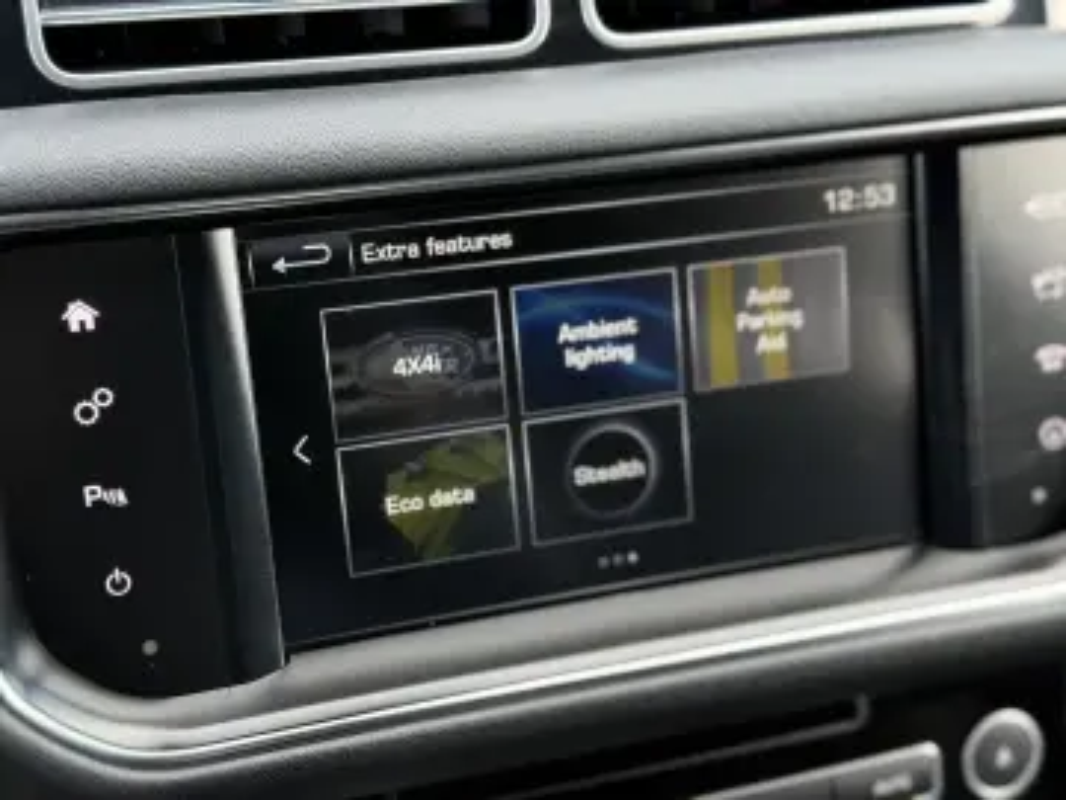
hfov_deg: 39.7
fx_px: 1478
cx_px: 533
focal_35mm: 48
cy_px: 400
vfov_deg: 30.3
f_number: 1.78
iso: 160
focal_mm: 6.76
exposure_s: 1/188
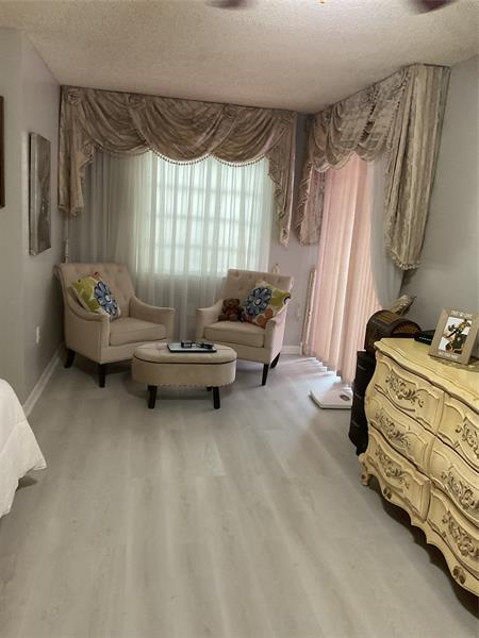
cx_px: 240
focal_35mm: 29
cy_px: 319
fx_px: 535
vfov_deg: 61.7
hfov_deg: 48.2
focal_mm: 3
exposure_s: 1/60
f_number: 1.8
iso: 200
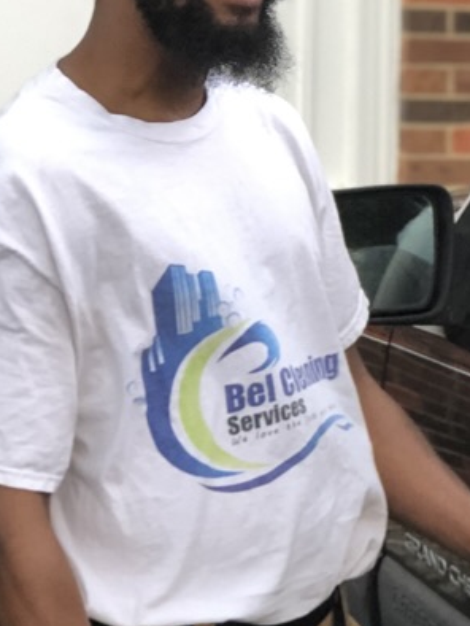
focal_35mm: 148
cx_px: 580
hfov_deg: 9.9
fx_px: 2676
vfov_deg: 13.3
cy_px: 216
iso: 250
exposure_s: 1/33
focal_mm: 6.6
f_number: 2.8
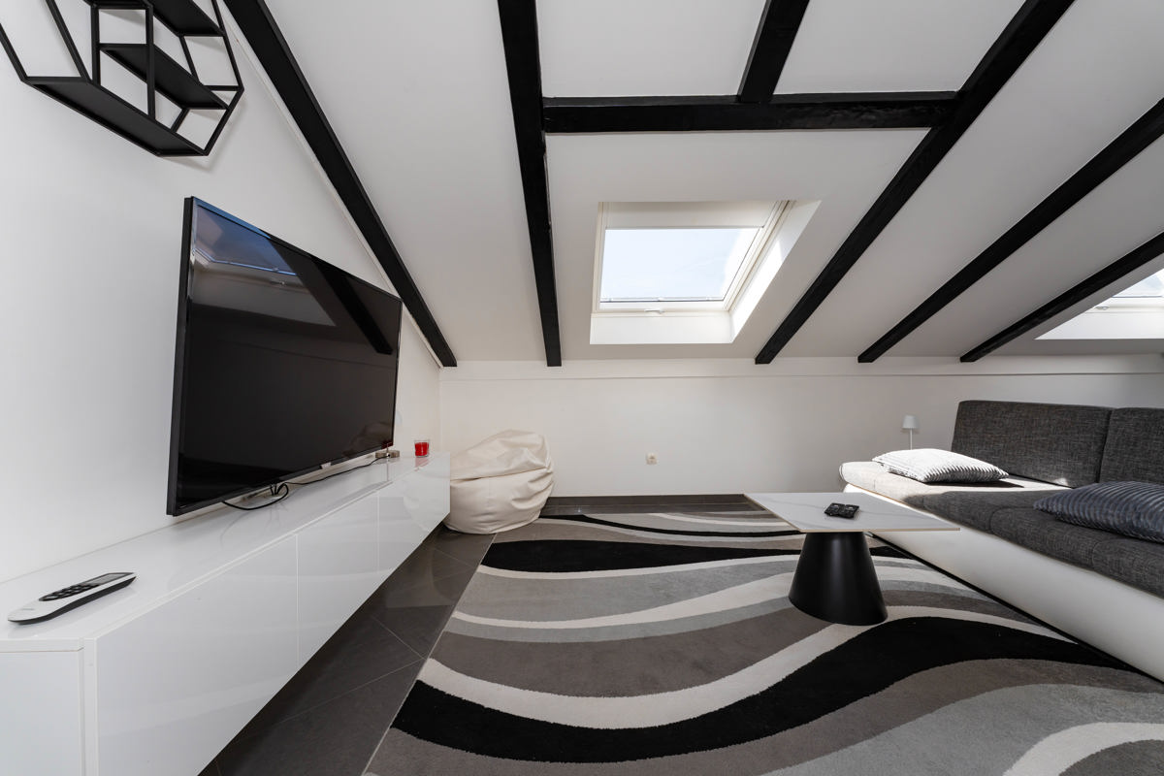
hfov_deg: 104.3
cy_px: 388
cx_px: 582
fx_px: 453
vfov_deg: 81.2
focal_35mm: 14
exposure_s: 1/60
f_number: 7.1
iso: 400
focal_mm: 14
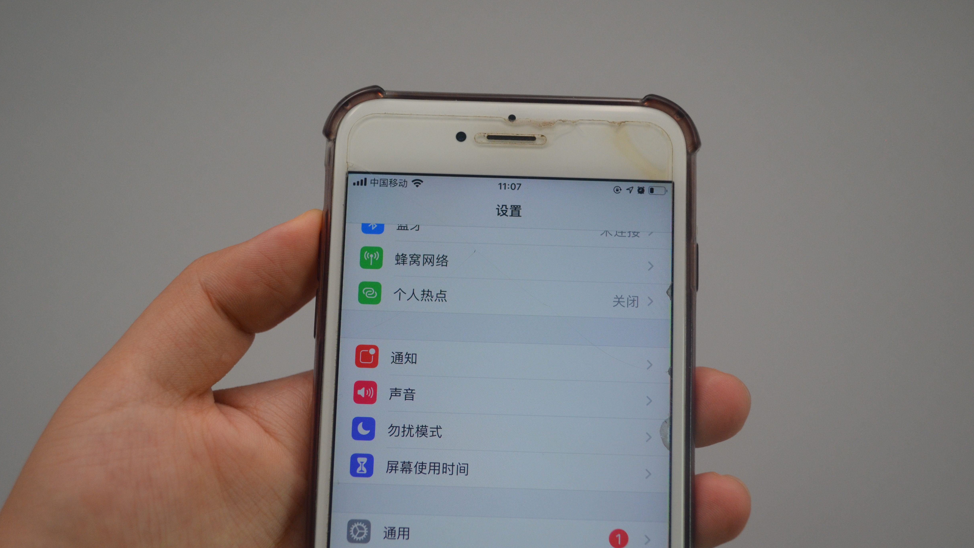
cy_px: 308
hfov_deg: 52.8
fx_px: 981
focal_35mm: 38
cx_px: 487
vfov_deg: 31.2
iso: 800
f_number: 4
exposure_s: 1/800
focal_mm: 24
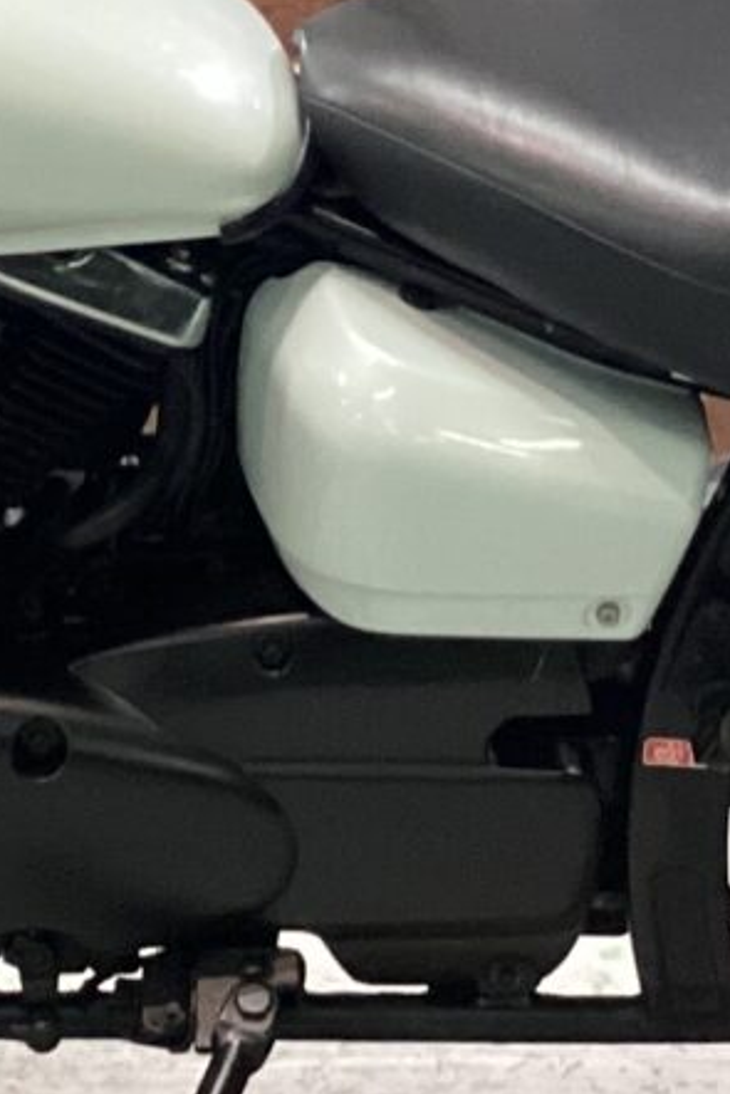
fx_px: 4255
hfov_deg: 9.8
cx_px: 104
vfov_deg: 14.5
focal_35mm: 140
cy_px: 109
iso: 400
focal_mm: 3.3
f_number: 2.4
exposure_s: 1/60
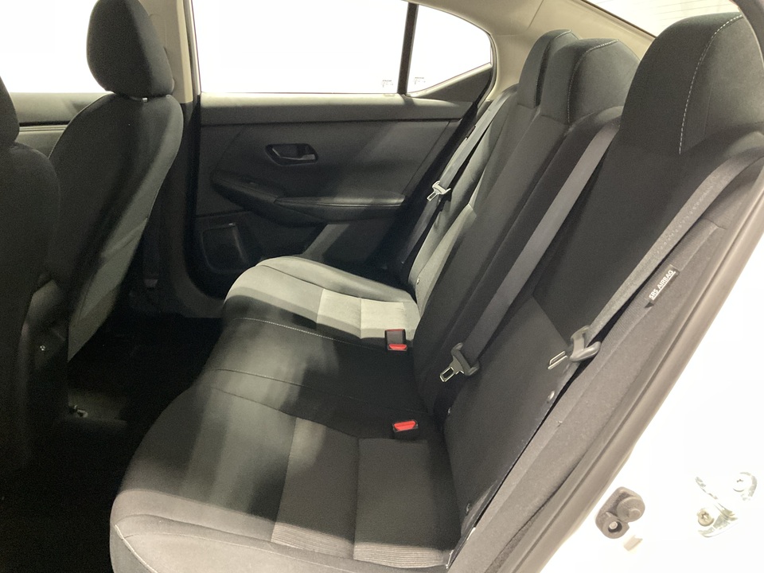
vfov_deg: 48.2
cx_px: 382
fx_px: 640
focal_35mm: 29
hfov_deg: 61.7
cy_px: 286
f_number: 1.8
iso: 500
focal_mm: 3
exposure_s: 1/30
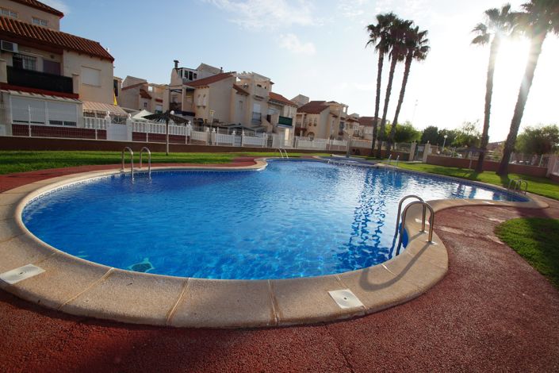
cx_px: 280
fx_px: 233
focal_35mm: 15
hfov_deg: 100.4
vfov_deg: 77.3
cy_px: 186
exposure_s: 1/160
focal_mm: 10
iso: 100
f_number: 10
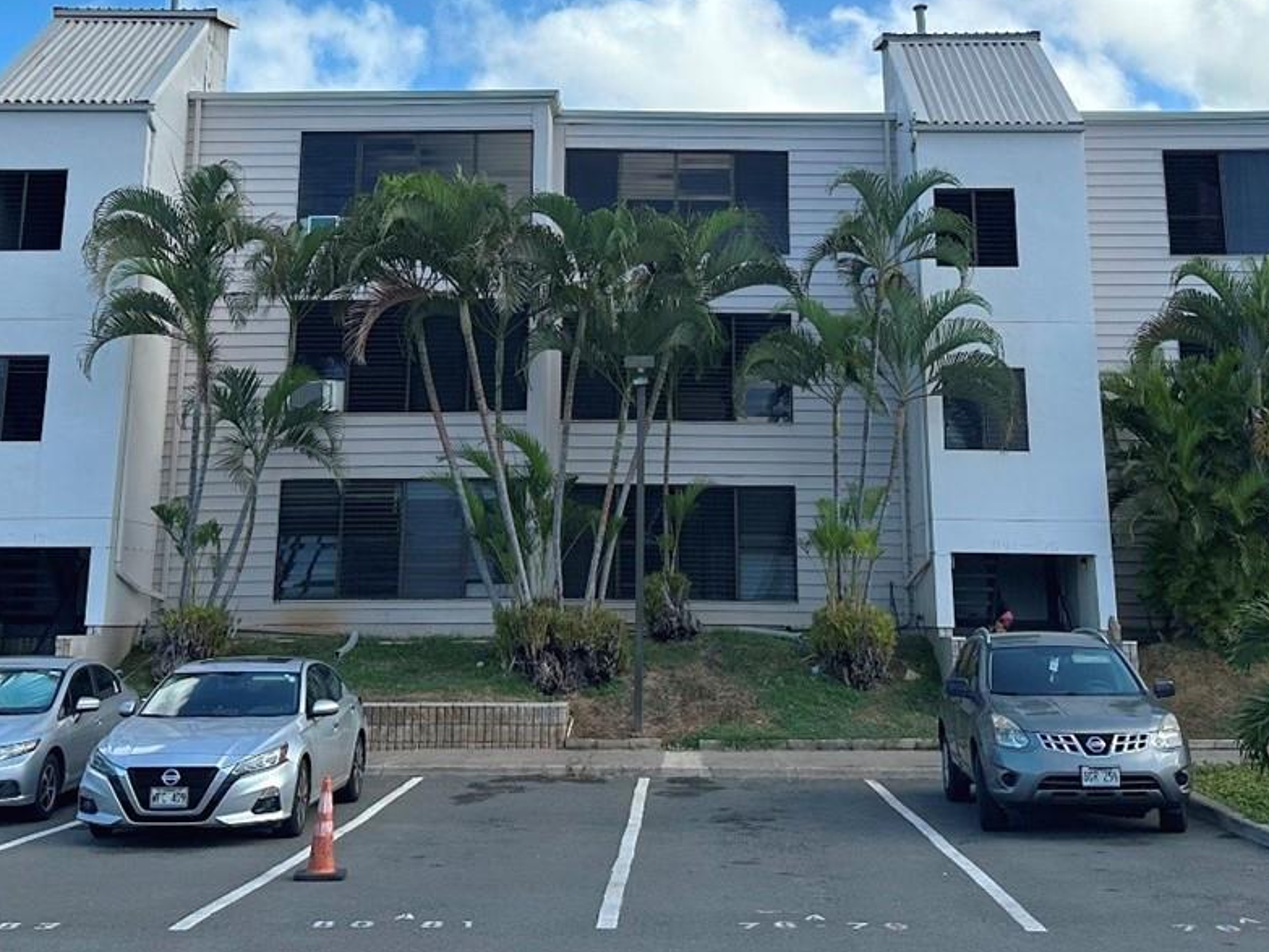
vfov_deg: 28.6
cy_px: 118
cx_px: 643
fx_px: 1796
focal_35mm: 49
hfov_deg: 38.9
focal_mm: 6.86
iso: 80
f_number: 1.78
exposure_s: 1/5000
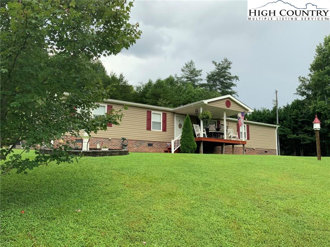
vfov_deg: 48.2
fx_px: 276
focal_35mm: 29
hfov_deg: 61.7
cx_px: 165
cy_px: 124
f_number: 1.8
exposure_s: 1/683
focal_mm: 3
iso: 16
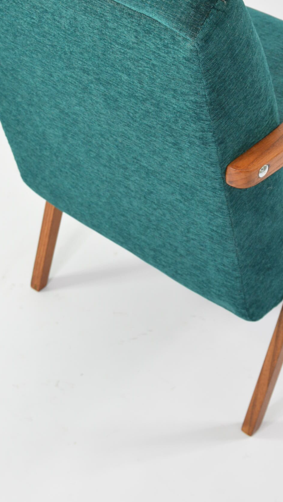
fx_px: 974
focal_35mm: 73
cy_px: 99
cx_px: 192
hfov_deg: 16.5
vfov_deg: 28.3
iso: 400
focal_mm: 26
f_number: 5.6
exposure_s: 1/60
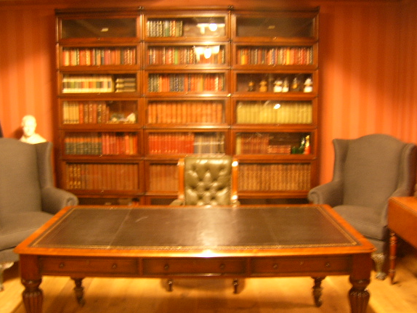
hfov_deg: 47.8
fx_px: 470
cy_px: 169
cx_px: 187
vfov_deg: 36.8
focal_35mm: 39
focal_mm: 5.8
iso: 100
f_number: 2.8
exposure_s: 1
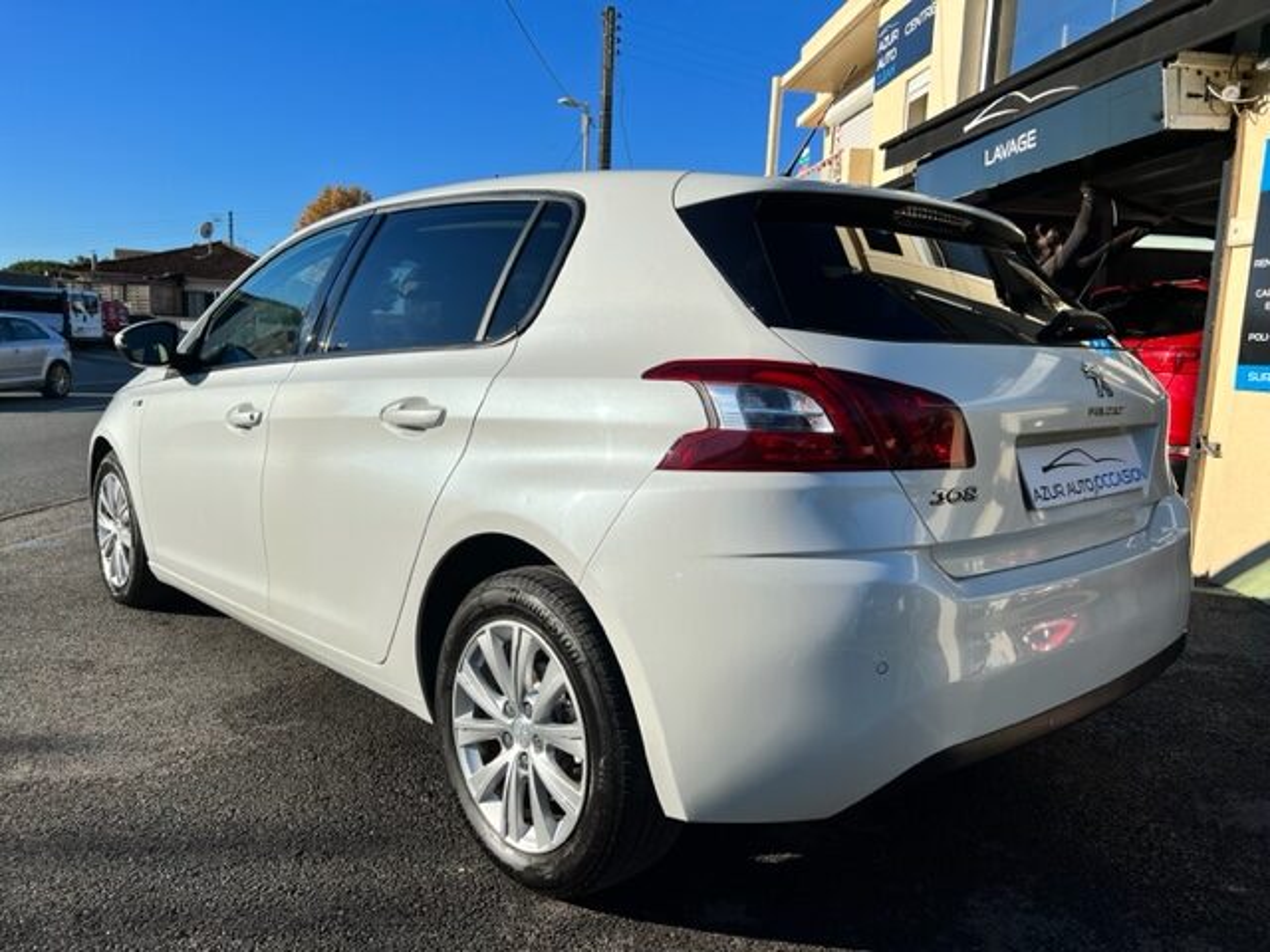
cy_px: 476
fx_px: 954
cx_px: 635
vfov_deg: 53.1
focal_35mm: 26
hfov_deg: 67.3
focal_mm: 5.7
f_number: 1.5
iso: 50
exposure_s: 1/7463
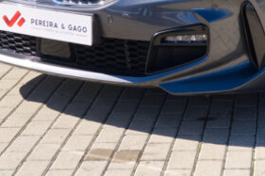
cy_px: -48
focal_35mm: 135
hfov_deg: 14.9
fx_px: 993
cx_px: 265
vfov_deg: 10.0
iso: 160
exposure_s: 1/160
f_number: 8
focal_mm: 24.9
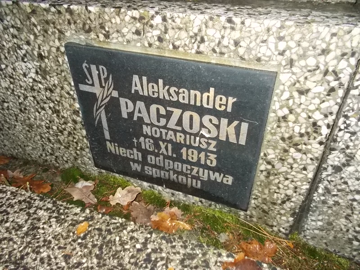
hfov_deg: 67.3
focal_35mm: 26
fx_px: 270
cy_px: 135
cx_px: 180
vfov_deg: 53.1
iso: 400
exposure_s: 1/25
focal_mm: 4.6
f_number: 3.2
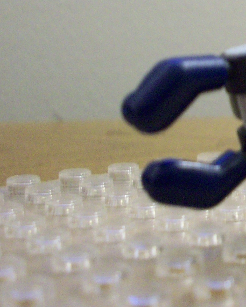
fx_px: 847
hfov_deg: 15.6
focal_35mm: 93
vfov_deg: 20.4
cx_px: 339
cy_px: 63
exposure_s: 1/8
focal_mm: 6.2
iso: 200
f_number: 2.8
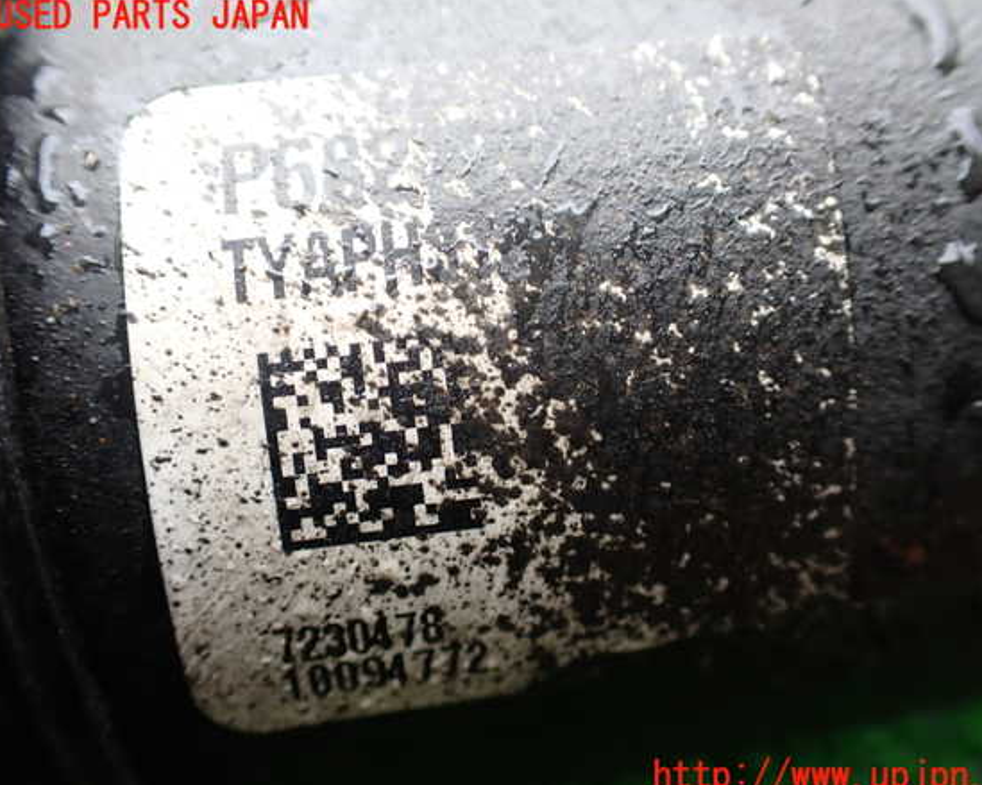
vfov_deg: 45.8
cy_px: 397
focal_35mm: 32
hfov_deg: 55.6
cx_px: 521
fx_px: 930
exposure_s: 1/125
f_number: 2.3
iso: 200
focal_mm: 5.4
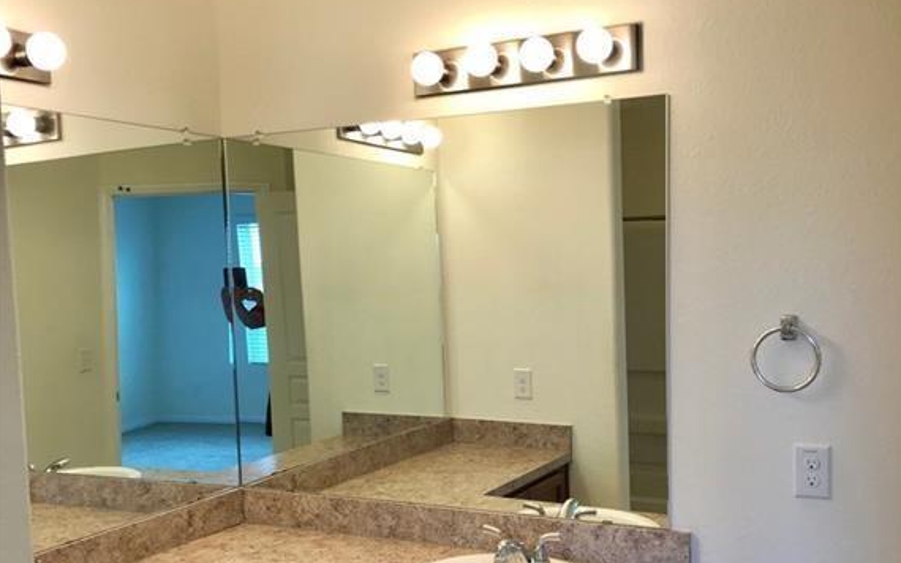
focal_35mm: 40
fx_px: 982
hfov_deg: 49.3
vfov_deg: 31.8
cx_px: 450
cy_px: 361
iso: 40
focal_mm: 3.99
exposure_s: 1/120
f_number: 1.8
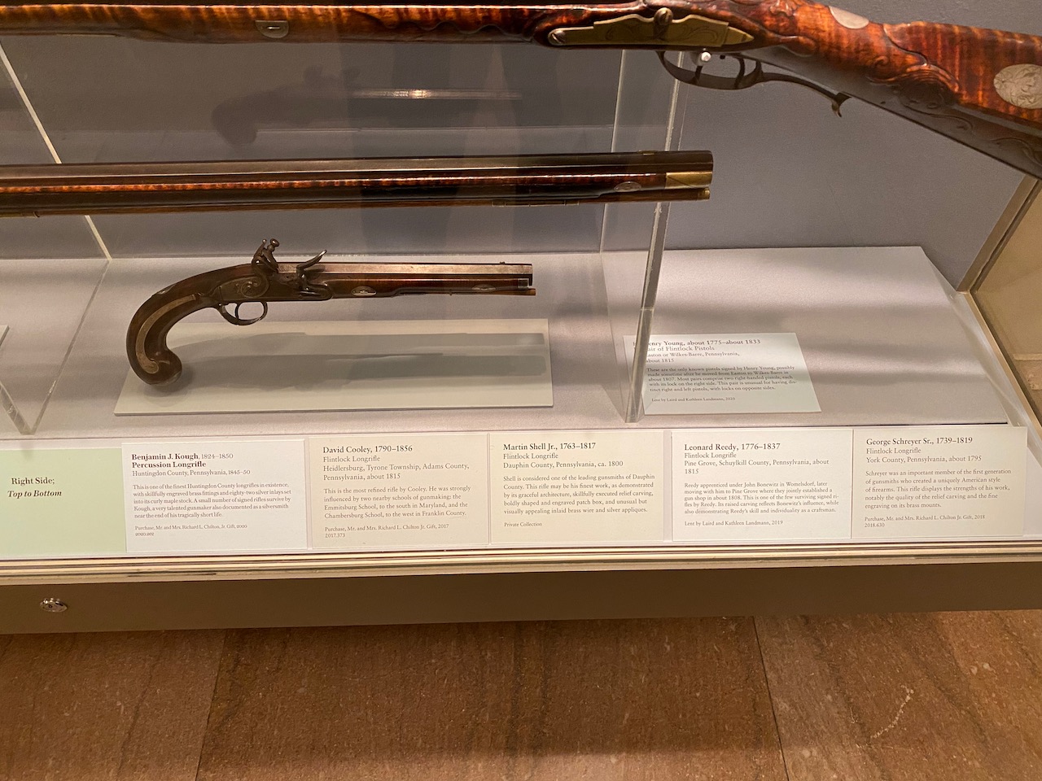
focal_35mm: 26
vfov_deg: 53.1
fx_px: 783
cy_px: 390
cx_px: 521
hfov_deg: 67.3
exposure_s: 1/60
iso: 320
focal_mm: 4.25
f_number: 1.8
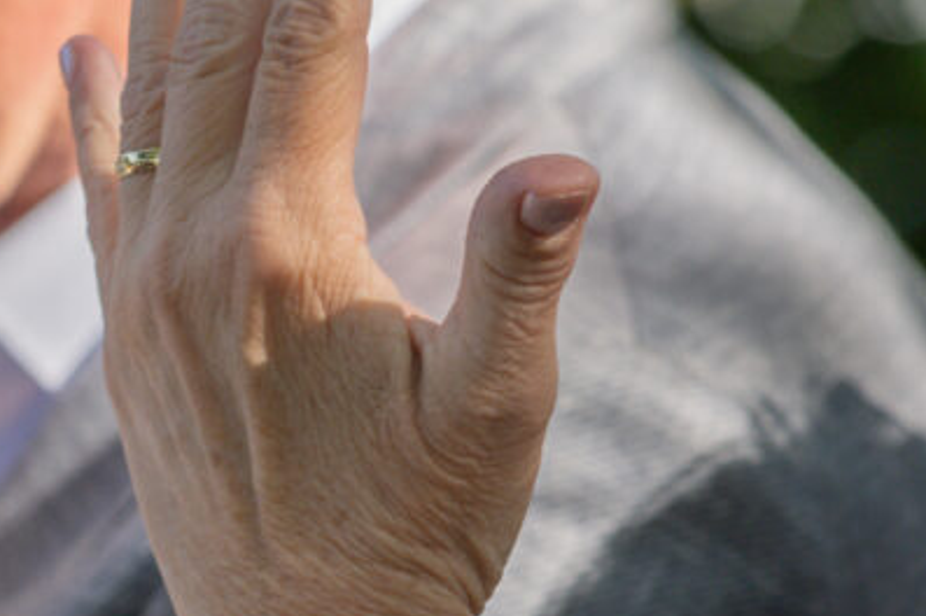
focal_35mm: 397
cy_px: 474
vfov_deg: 3.5
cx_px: 89
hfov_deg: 5.2
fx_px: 10203
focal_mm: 105
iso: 200
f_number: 4.5
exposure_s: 1/500
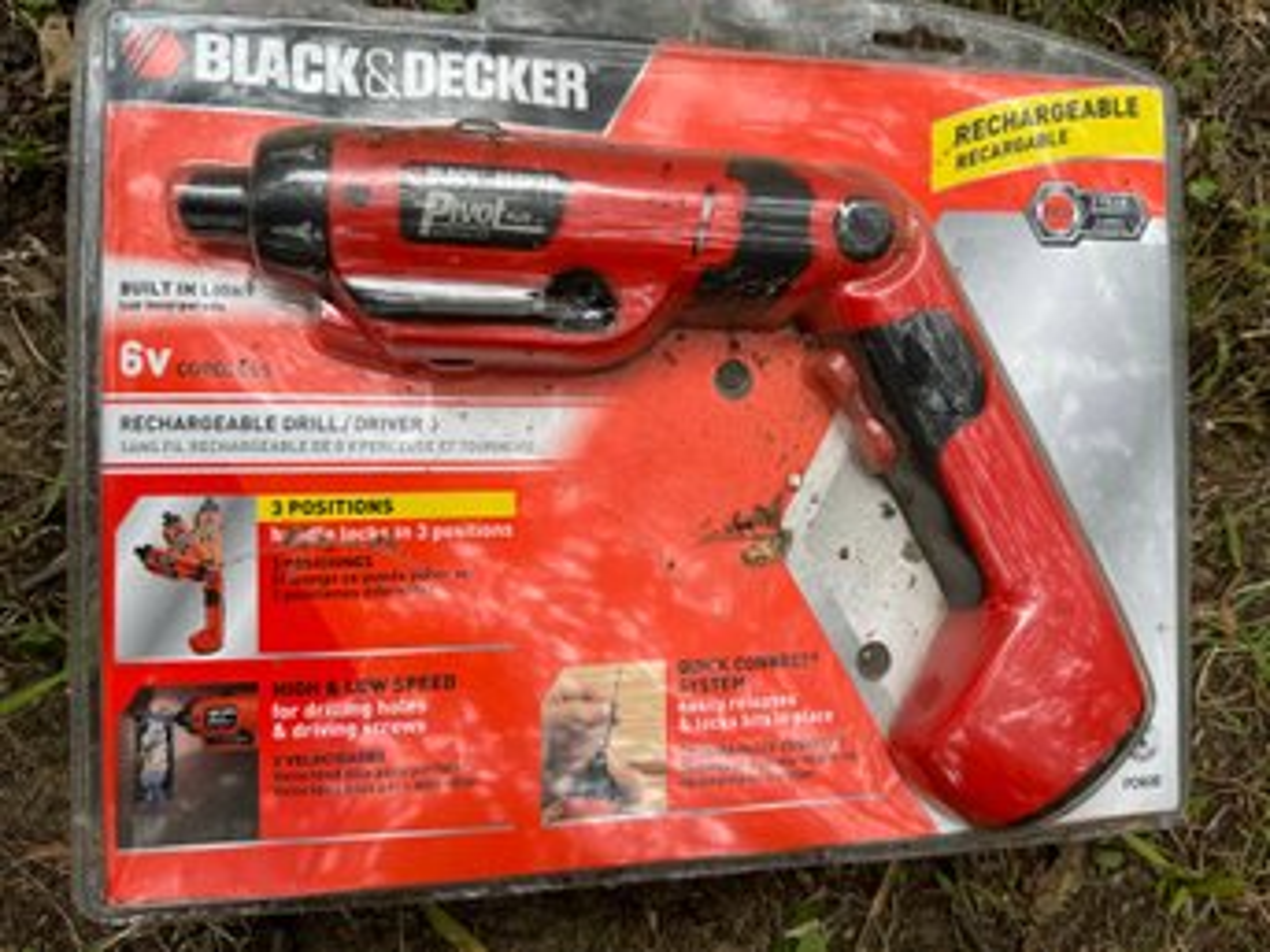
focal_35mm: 24
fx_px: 880
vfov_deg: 56.8
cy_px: 476
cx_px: 635
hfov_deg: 71.6
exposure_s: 1/842
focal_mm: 6.76
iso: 80
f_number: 1.78
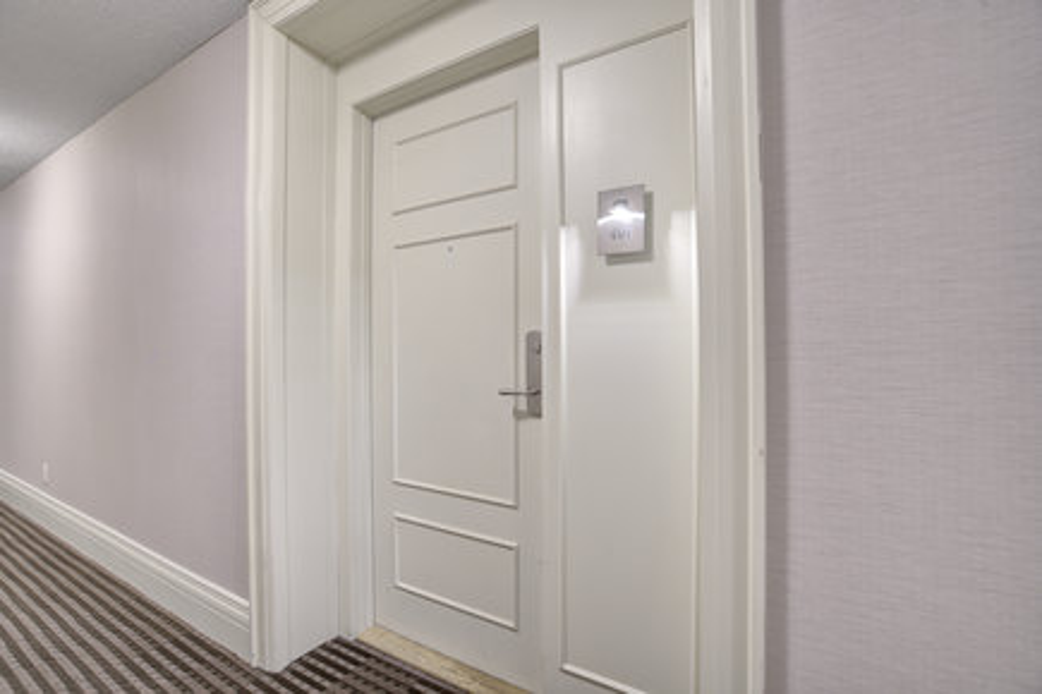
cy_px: 347
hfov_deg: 96.7
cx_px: 521
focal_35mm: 16
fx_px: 463
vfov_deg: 73.7
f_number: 8
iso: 320
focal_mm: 16
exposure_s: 1
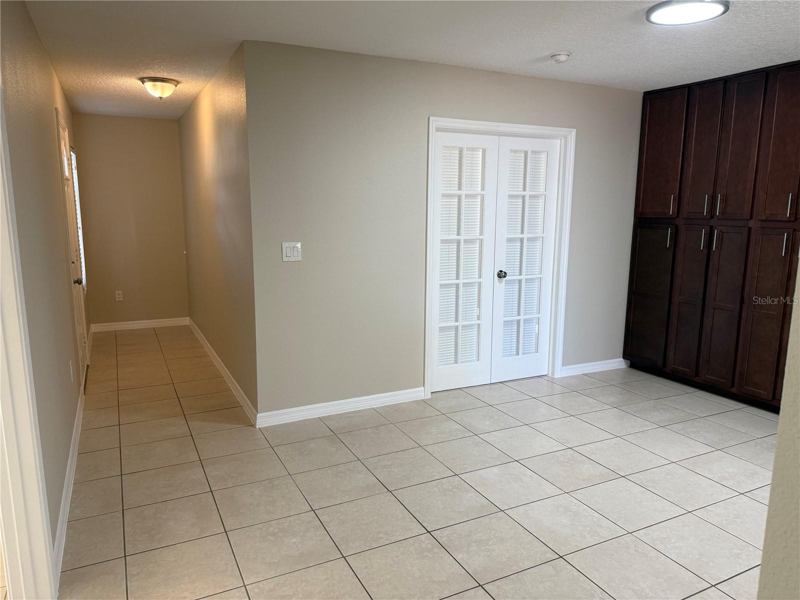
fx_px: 555
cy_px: 300
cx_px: 400
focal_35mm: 24
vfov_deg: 56.8
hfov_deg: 71.6
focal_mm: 6.76
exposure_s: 1/120
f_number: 1.78
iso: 200
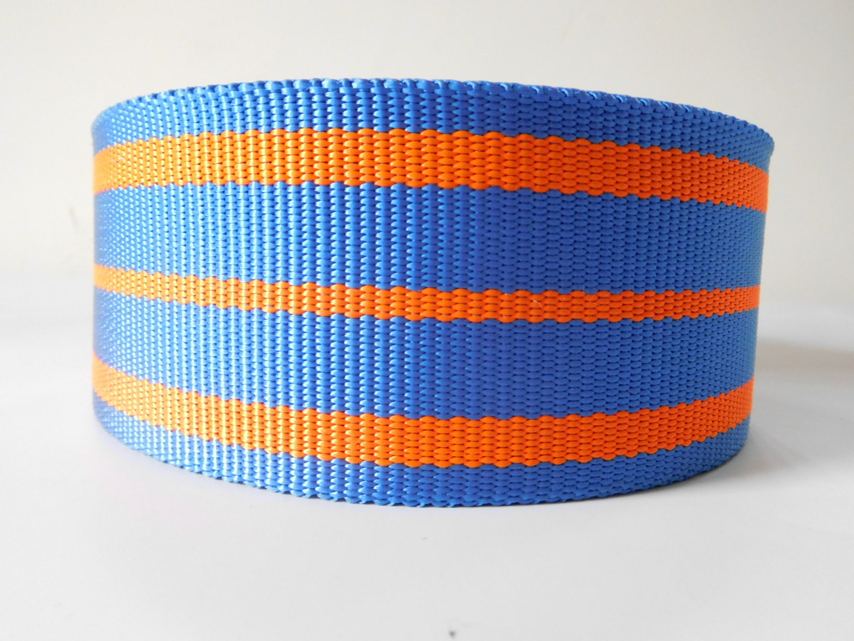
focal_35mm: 25
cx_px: 427
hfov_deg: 69.4
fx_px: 617
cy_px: 320
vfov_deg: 54.9
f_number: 3.4
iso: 400
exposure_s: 1/13
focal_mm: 4.5
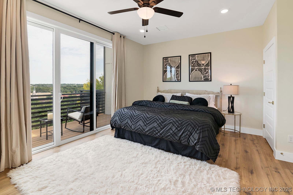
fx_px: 130
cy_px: 98
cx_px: 146
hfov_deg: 96.7
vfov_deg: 73.8
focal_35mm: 16
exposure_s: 1/80
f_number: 8
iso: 250
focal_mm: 16
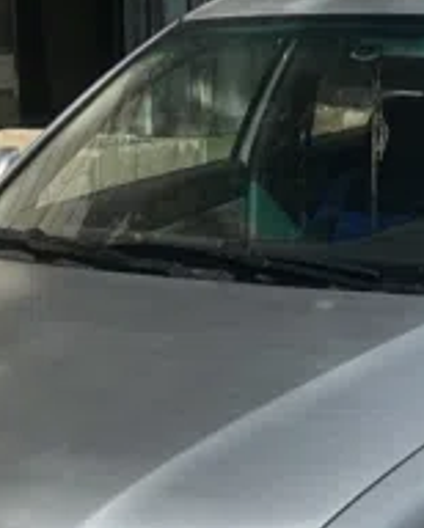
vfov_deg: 23.9
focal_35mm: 78
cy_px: 454
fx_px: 1222
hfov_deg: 19.5
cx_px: 350
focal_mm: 6.86
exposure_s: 1/4762
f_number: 1.78
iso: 80
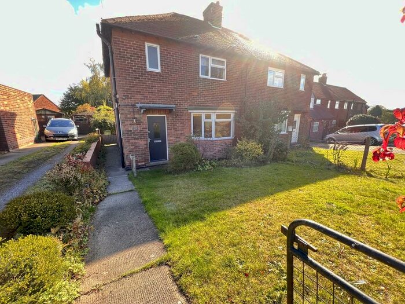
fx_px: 152
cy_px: 152
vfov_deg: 89.9
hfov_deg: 106.2
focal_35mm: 13
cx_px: 202
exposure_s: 1/115
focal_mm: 1.57
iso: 32
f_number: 1.8
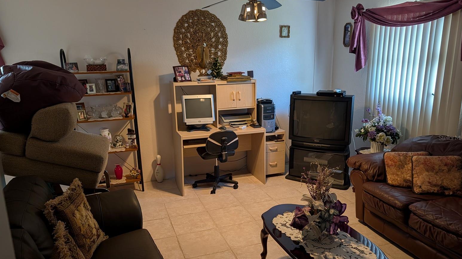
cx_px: 229
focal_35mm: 27
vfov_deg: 42.9
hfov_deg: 69.9
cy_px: 138
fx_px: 331
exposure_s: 1/40
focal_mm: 6.9
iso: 263
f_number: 1.68
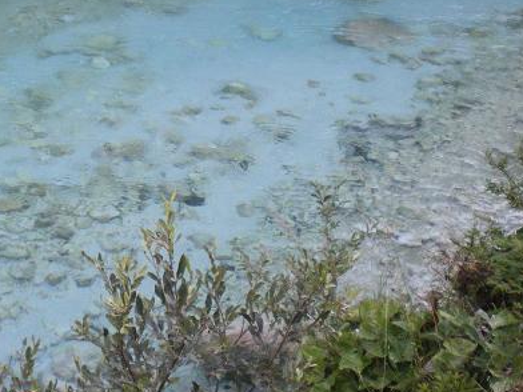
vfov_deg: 23.3
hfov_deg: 30.6
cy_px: 79
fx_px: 937
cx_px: 123
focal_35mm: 62
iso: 400
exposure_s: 1/40
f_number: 3.1
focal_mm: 6.3
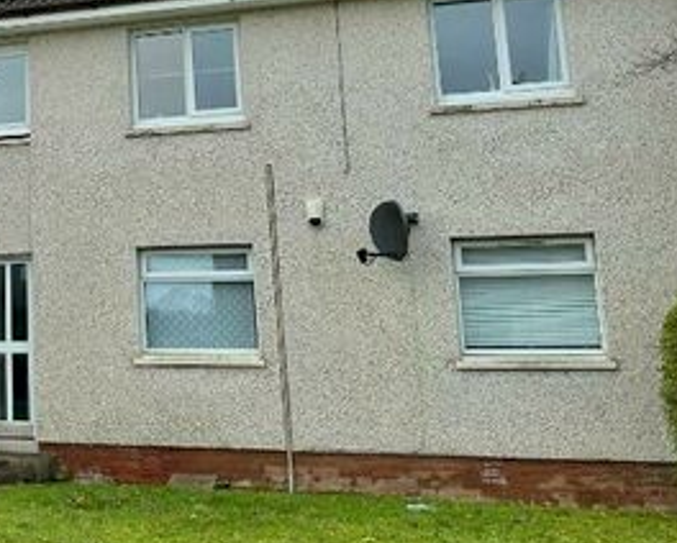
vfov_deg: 24.0
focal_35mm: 62
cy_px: 60
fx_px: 1244
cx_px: -38
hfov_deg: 28.1
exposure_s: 1/2353
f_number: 1.78
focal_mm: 6.86
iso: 80
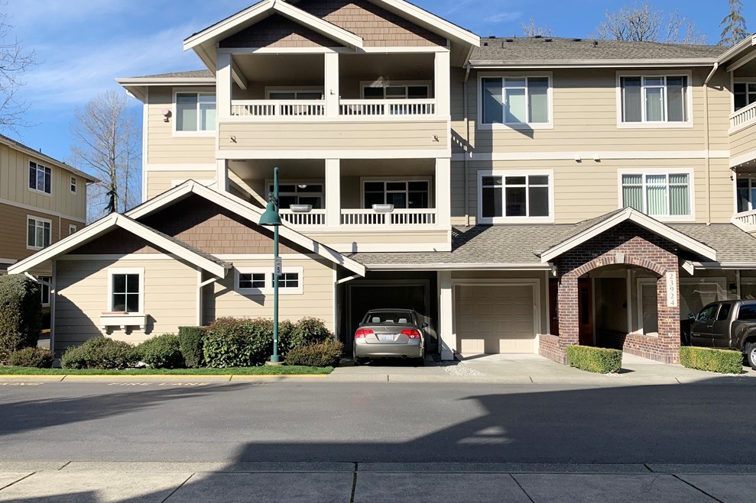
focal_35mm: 28
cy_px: 268
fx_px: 588
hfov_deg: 65.5
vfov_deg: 46.4
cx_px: 379
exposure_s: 1/2611
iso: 25
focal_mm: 4.25
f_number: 1.8
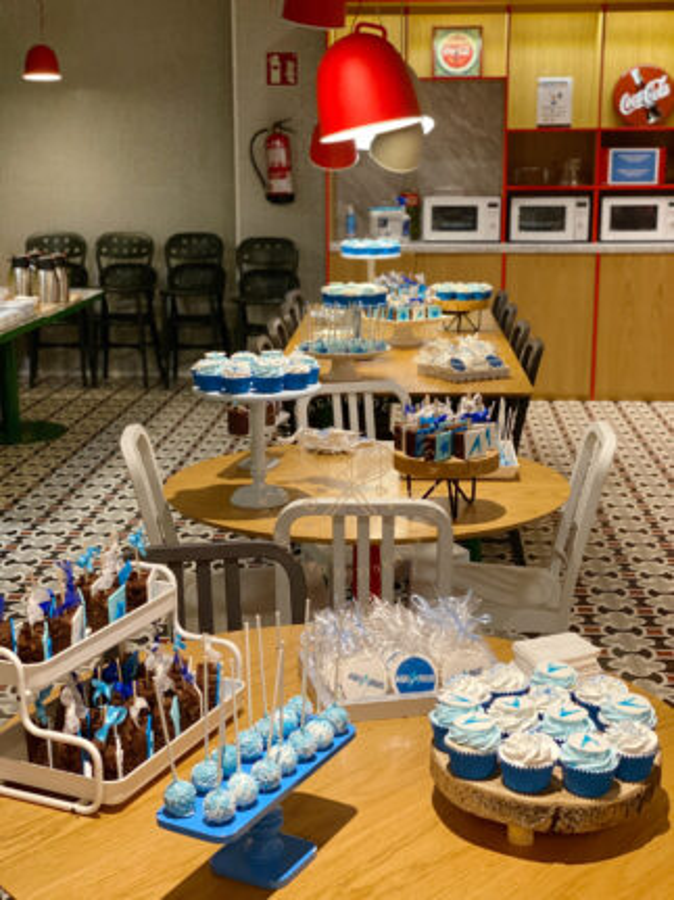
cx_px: 337
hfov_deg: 28.0
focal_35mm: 52
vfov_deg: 36.8
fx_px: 1351
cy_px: 450
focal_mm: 6
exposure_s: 1/33
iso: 160
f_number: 2
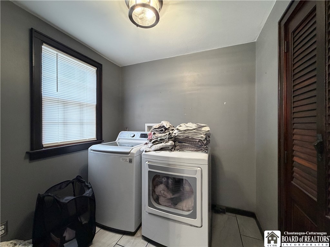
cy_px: 124
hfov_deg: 102.1
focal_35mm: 14
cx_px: 165
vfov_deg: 85.7
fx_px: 133
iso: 320
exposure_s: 1/60
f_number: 2.2
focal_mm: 2.22
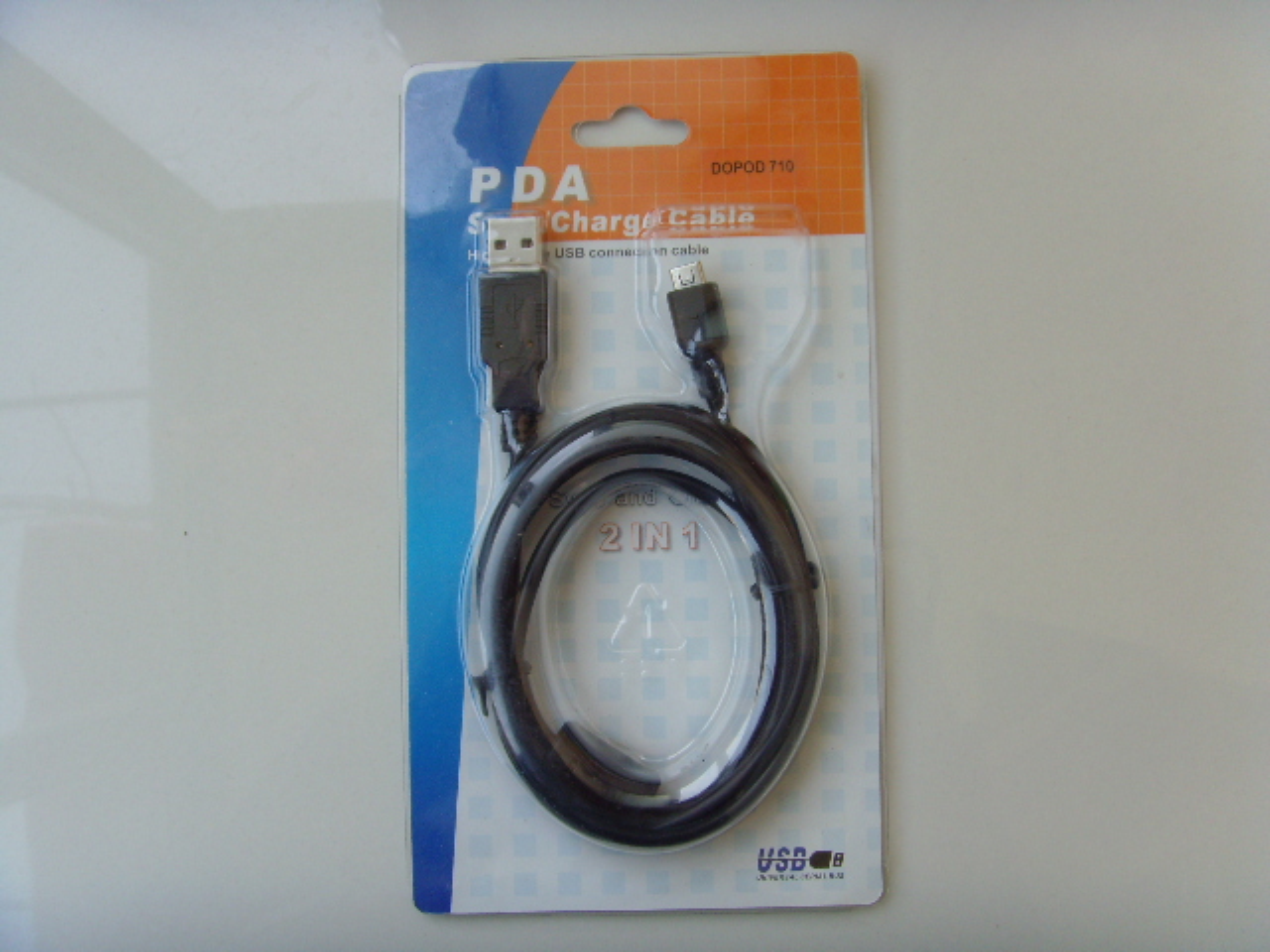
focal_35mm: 39
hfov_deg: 47.9
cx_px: 635
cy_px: 476
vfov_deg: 36.8
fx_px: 1431
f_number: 3.5
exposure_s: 1/90
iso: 80
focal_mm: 6.6
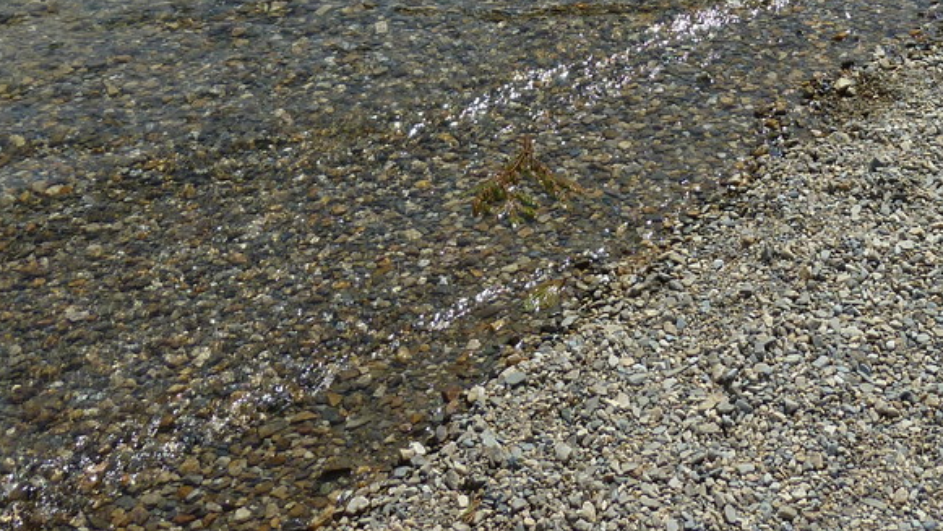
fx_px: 1500
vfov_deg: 18.4
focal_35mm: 60
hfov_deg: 34.4
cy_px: -201
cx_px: 670
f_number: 3.3
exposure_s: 1/1000
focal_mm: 4.5
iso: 80
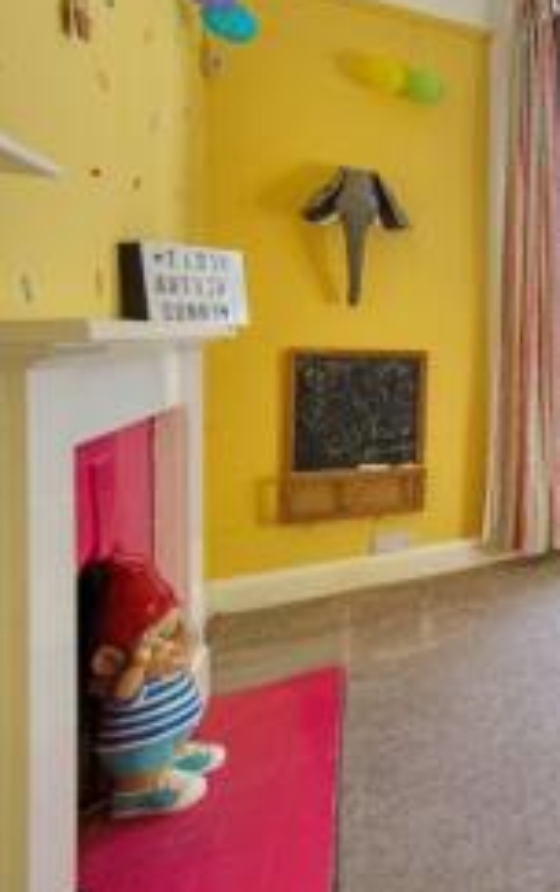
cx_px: 873
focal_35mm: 26
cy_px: 337
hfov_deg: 27.7
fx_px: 633
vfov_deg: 69.3
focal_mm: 13
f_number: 4
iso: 160
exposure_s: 1/80
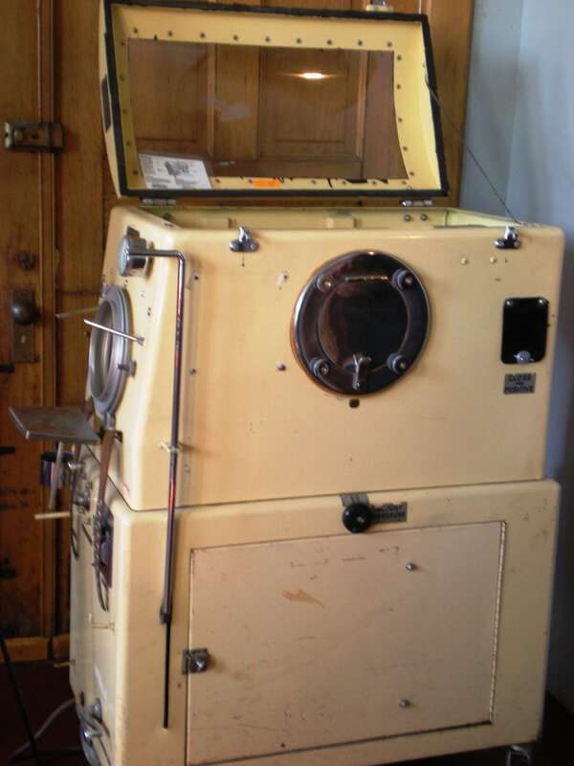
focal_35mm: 56
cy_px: 383
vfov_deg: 34.3
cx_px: 287
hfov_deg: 26.1
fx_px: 1238
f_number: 3.9
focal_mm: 9.3
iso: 200
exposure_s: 1/19
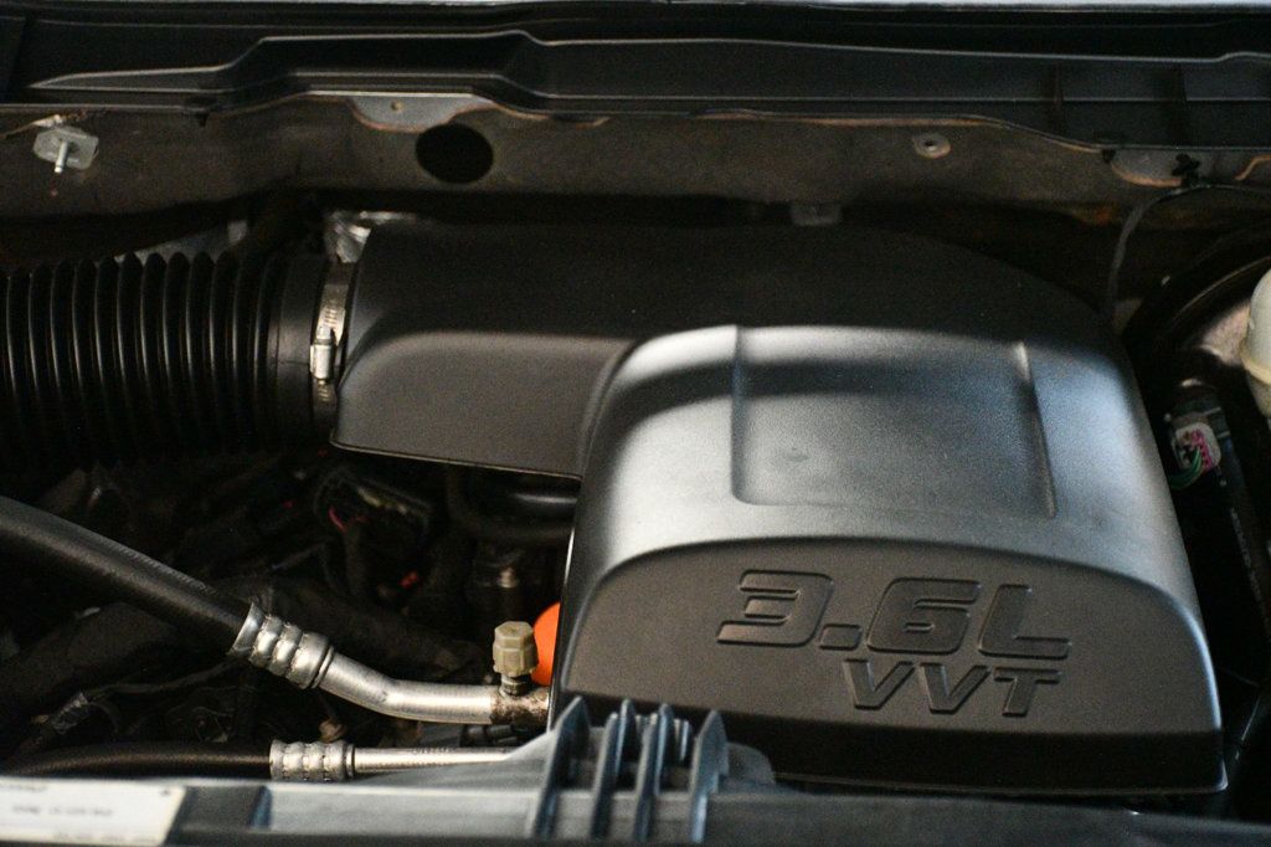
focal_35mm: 75
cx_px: 636
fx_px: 2647
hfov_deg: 27.0
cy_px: 424
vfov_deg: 18.2
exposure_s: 1/60
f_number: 4.8
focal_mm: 50
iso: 11400
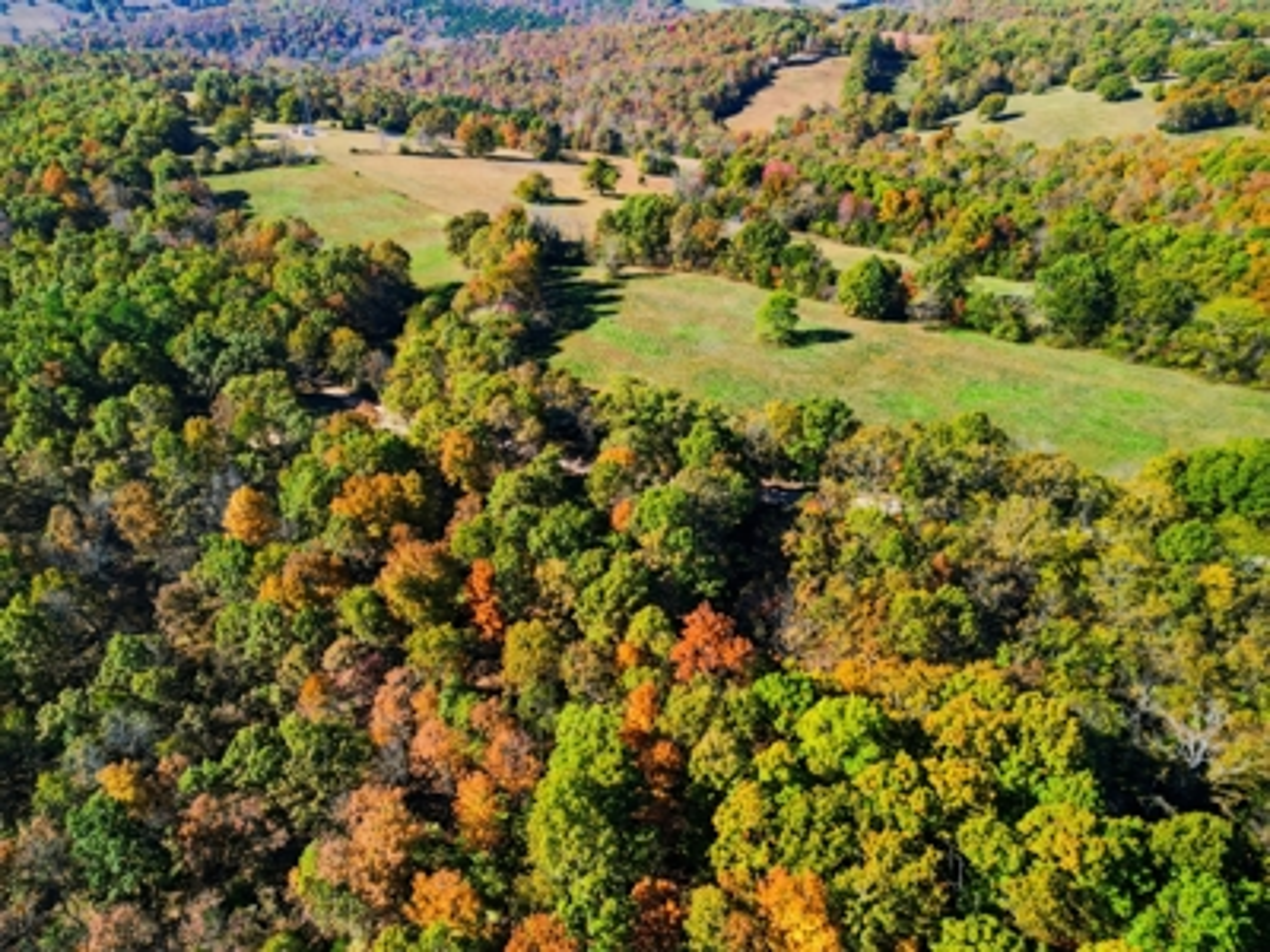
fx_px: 881
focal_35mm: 24
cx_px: 635
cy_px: 476
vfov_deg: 56.8
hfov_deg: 71.6
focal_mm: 6.7
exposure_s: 1/500
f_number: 1.7
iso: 110
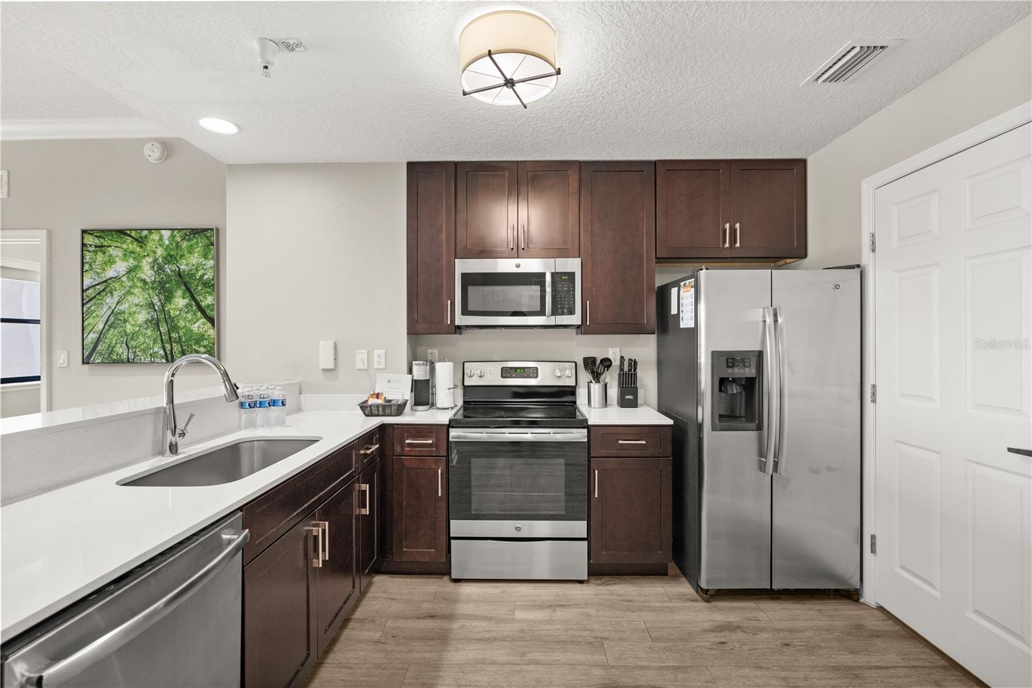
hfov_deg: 96.7
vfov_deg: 73.7
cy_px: 344
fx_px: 459
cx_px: 516
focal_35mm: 16
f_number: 5.6
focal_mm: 16
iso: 3200
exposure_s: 1/25
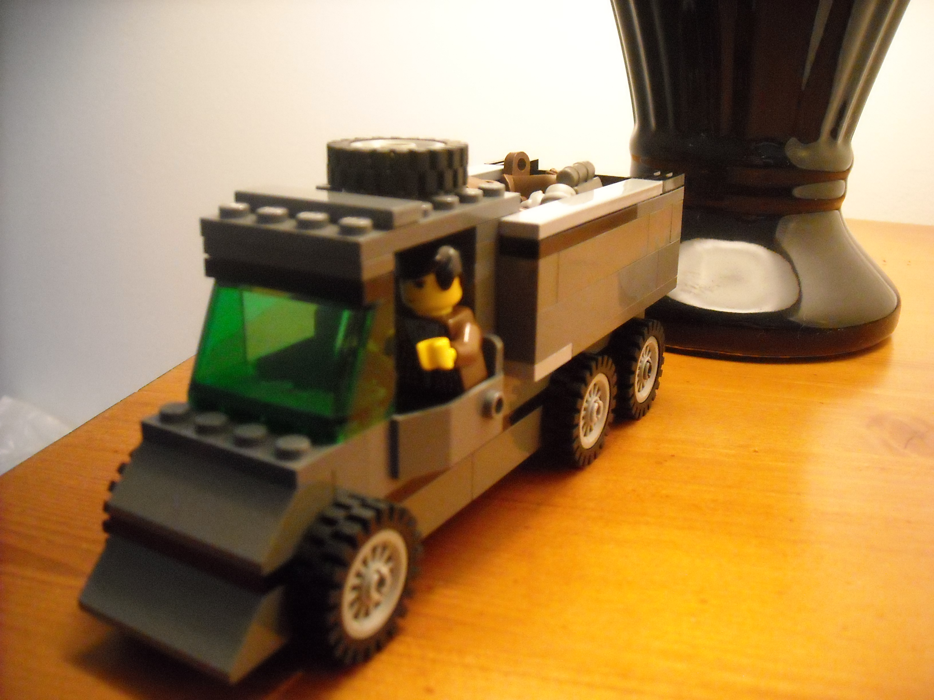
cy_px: 350
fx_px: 944
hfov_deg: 52.6
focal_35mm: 35
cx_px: 467
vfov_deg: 40.7
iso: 800
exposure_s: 1/80
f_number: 2.8
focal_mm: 5.7
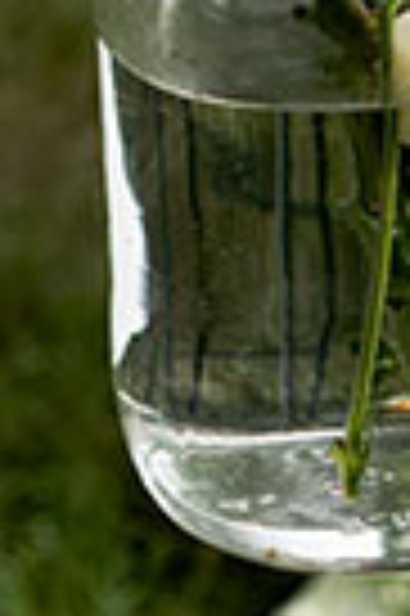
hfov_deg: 5.2
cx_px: 252
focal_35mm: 263
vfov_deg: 7.6
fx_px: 4504
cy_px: -540
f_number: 4.5
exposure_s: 1/750
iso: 320
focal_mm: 40
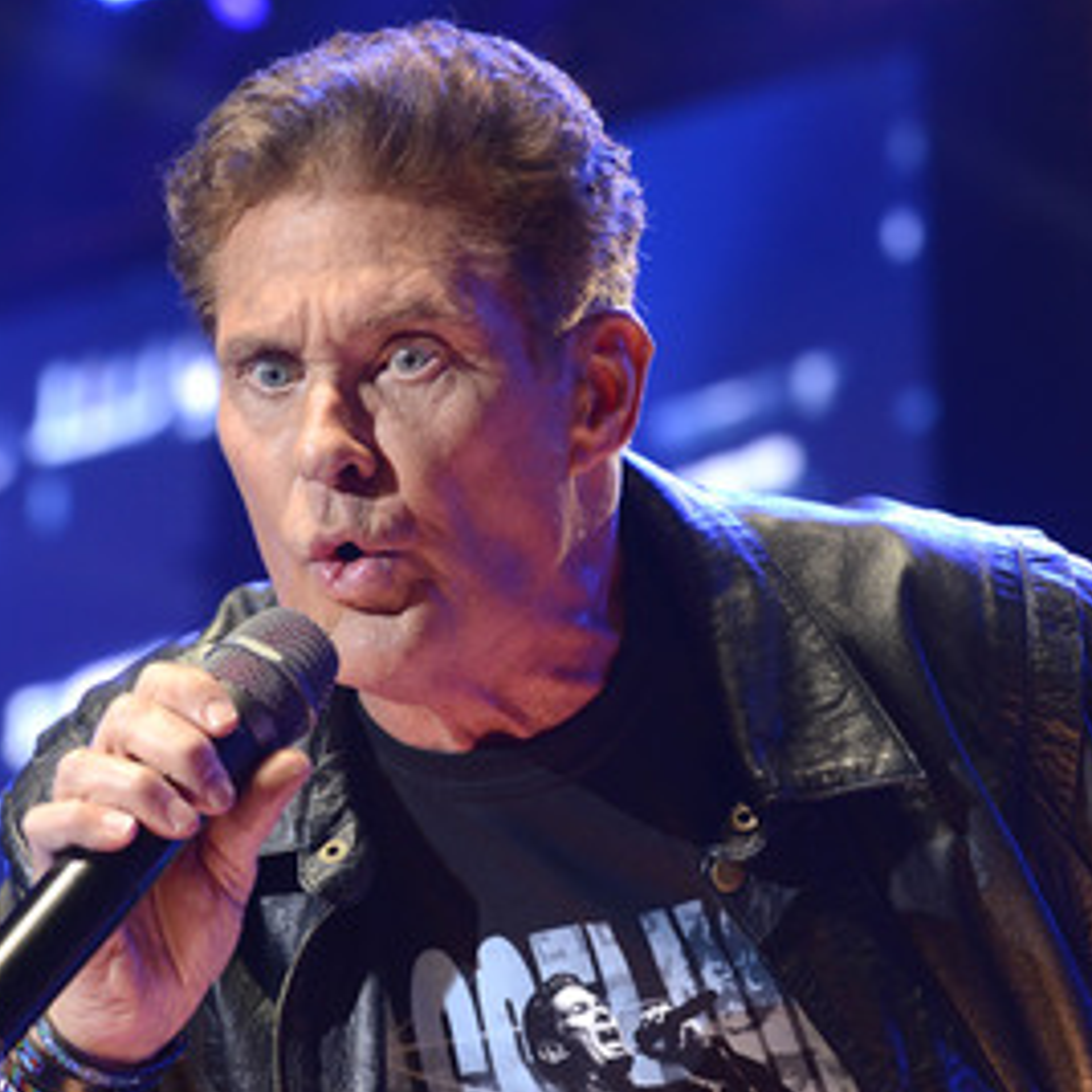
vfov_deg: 14.2
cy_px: 599
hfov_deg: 14.2
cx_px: 365
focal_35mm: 123
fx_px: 4390
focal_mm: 86
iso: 2500
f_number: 4.5
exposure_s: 1/320
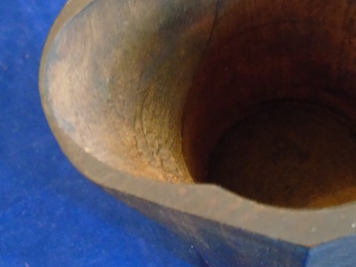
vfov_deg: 19.8
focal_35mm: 74
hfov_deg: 25.9
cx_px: 281
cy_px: 101
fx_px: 761
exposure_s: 1/4
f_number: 4.1
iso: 800
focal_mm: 8.2
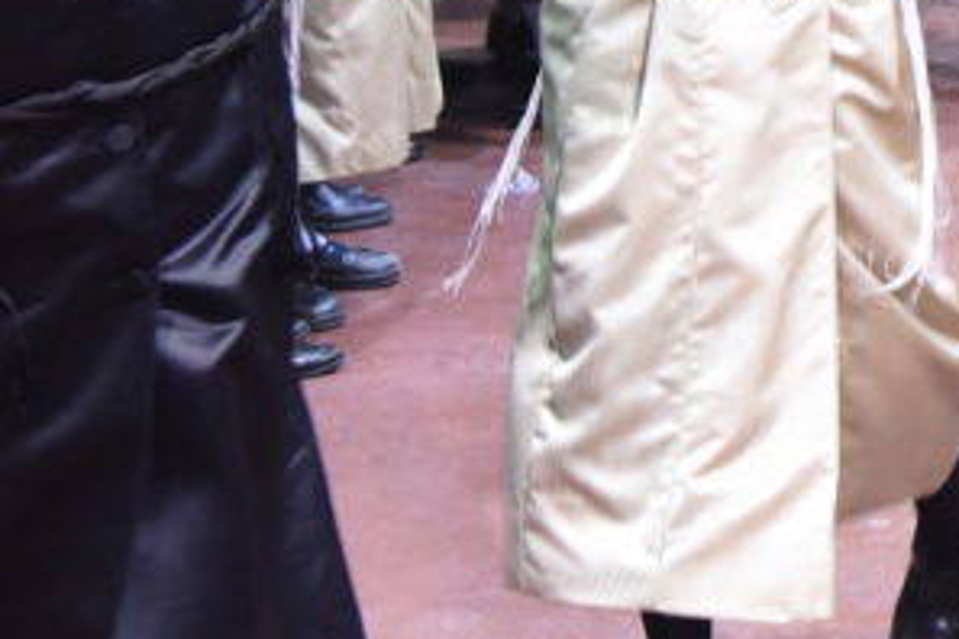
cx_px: 1188
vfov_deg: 10.3
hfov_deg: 15.0
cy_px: -186
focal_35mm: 131
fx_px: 3489
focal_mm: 38
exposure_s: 1/100
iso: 5000
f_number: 4.5
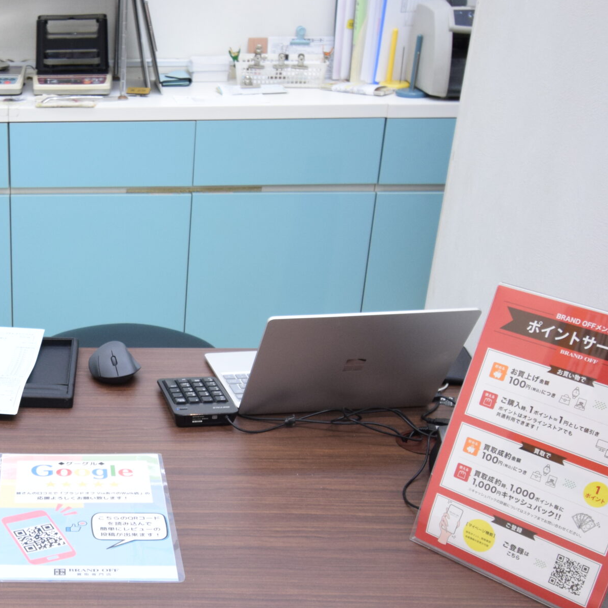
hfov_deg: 29.3
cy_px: 434
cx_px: 19
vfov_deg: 30.7
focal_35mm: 55
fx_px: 1093
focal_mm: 20
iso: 800
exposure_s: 1/50
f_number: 5.6
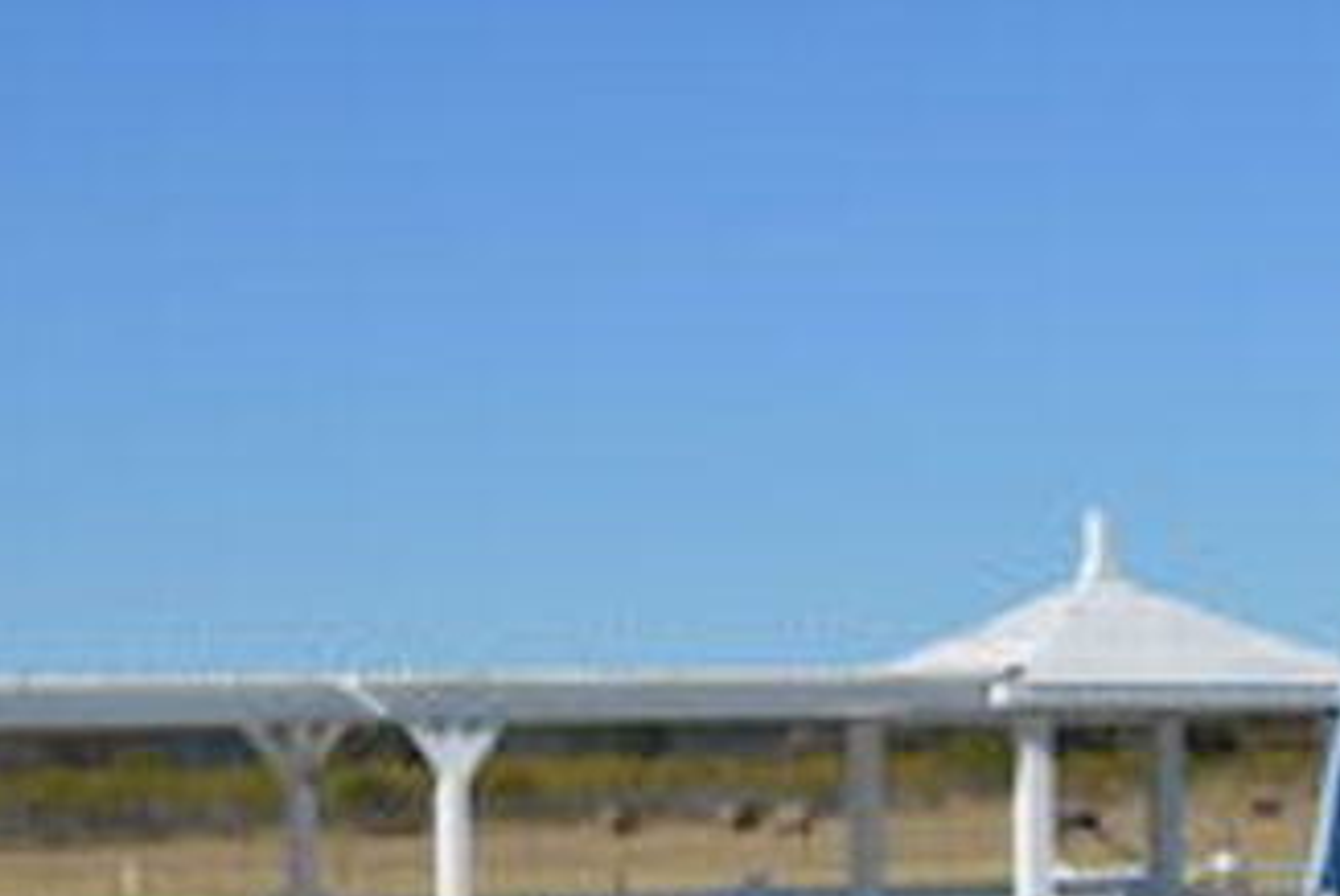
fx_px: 5178
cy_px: 785
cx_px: 904
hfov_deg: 14.7
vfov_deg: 9.8
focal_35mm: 139
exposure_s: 1/400
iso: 100
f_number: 10
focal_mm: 42
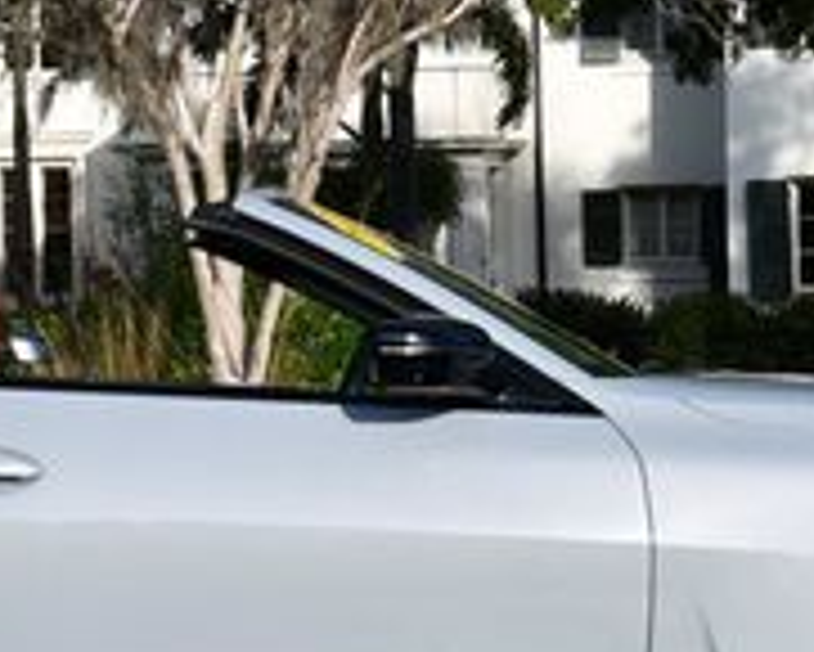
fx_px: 4170
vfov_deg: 8.9
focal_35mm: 173
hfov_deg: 11.1
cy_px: 157
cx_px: 171
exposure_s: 1/250
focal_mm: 26
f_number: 8
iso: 100
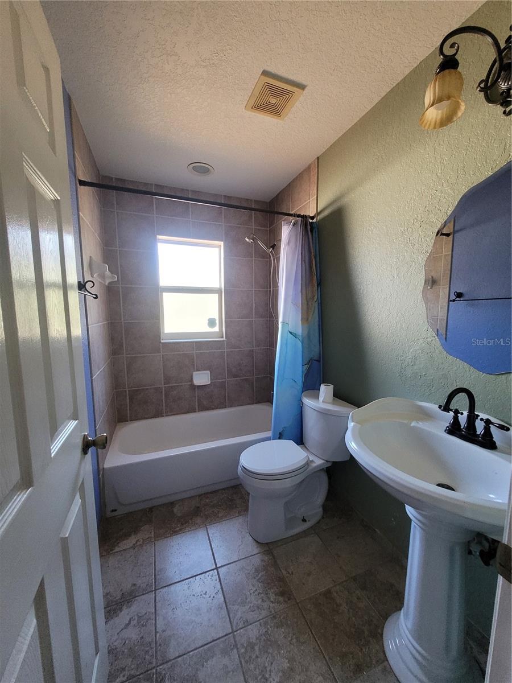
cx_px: 256
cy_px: 342
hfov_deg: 89.9
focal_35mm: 13
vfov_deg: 106.2
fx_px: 256
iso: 400
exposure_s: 1/60
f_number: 2.2
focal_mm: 1.74
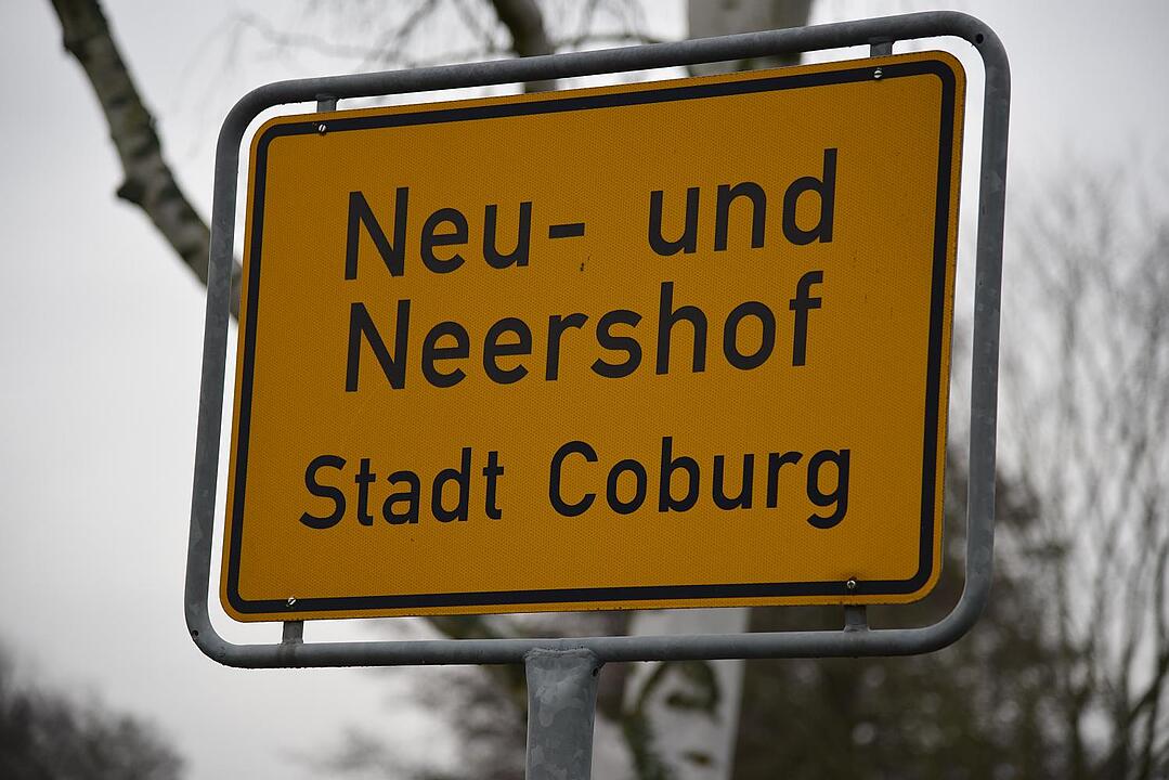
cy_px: 390
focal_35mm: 120
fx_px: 3897
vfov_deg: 11.4
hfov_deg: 17.1
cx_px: 584
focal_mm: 120
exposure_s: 1/1000
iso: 450
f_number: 4
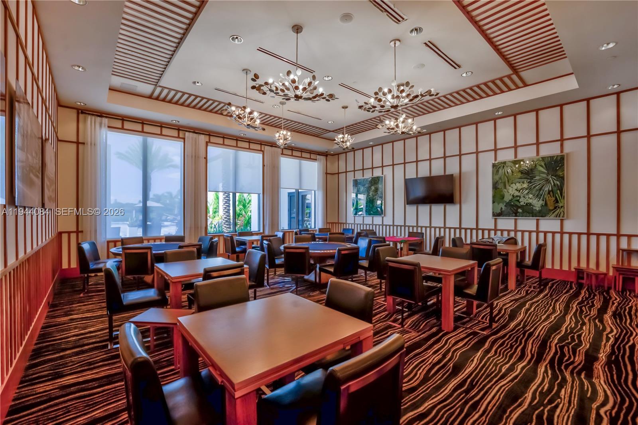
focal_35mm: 15
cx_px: 319
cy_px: 212
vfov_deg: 77.3
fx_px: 266
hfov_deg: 100.4
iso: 500
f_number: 8
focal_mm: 15
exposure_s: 1/25
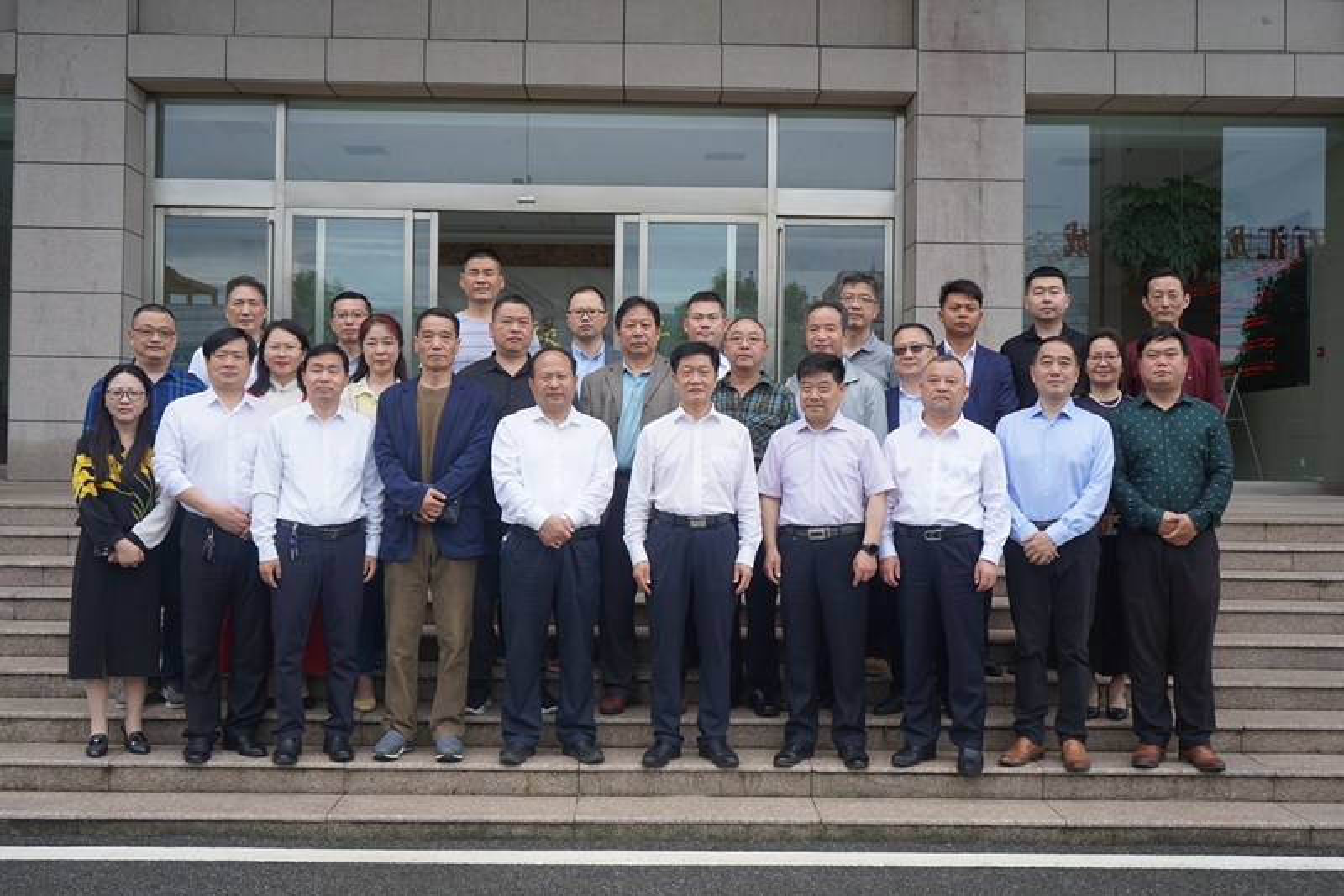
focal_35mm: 39
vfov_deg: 34.2
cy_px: 448
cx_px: 672
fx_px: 1456
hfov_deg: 49.6
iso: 100
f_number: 4.5
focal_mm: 39
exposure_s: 1/320
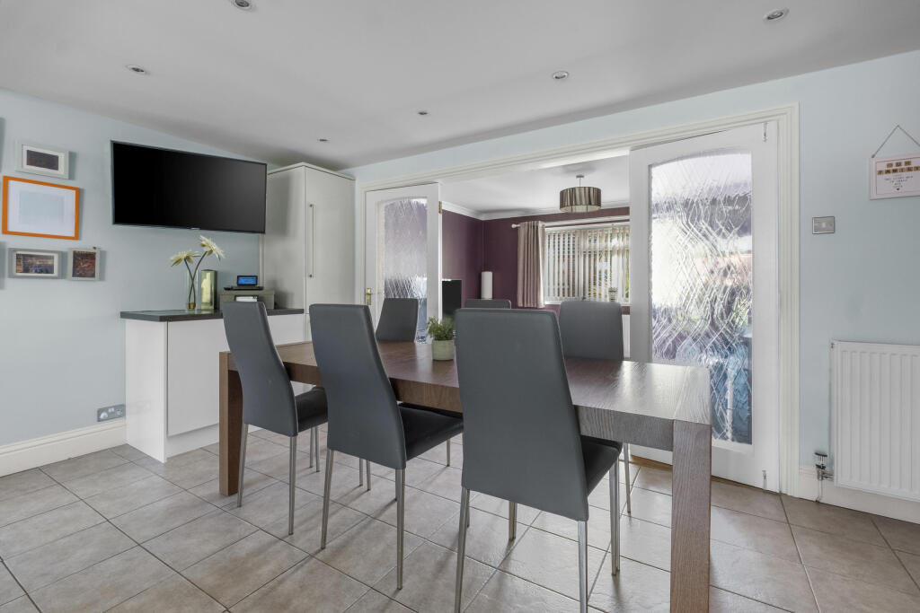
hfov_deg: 100.4
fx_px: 383
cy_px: 306
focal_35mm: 15
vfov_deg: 77.3
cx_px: 460
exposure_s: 1/25
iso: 160
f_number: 8
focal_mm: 10
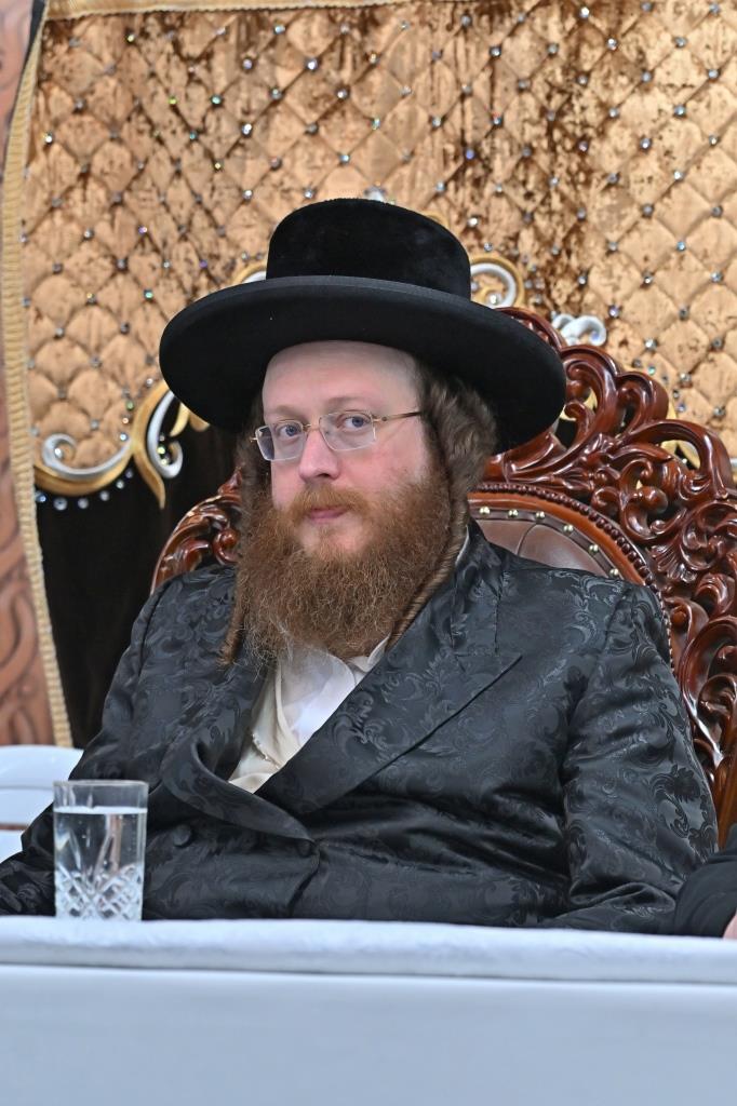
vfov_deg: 11.4
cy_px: 553
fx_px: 5531
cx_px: 368
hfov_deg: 7.6
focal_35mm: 180
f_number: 4
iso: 640
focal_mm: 120
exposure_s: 1/200
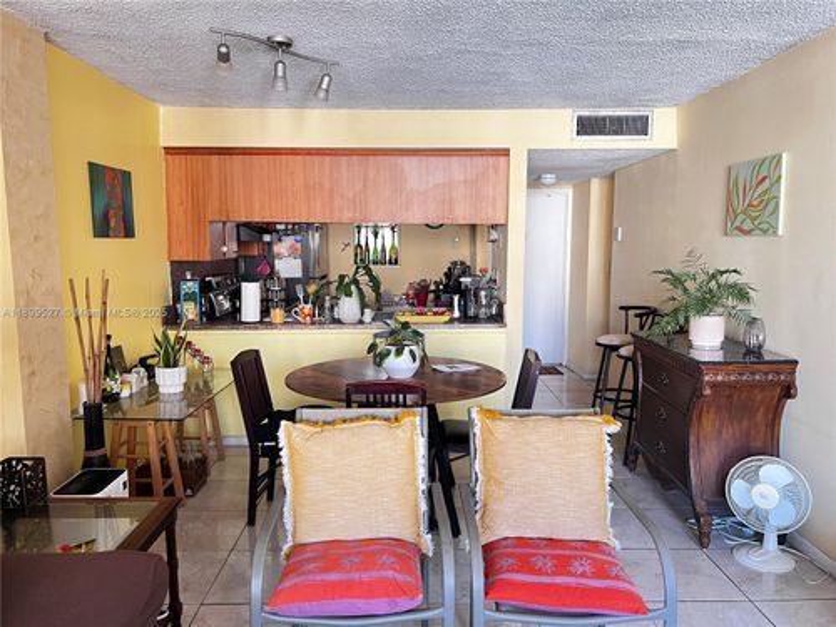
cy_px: 314
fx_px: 628
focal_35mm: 26
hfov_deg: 67.3
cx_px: 418
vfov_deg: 53.1
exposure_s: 1/60
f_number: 1.5
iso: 400
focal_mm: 5.7
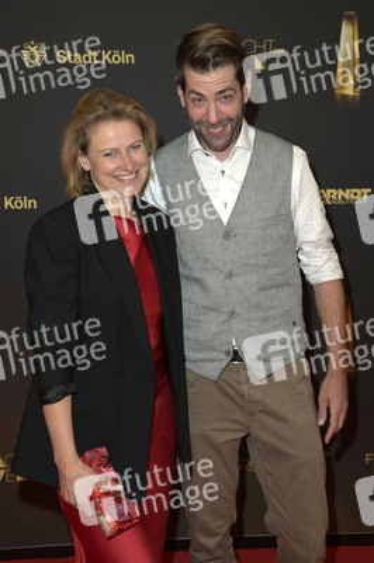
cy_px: 282
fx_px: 687
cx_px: 187
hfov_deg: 30.5
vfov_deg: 44.5
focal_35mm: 44
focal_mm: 44
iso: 1250
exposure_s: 1/250
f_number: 5
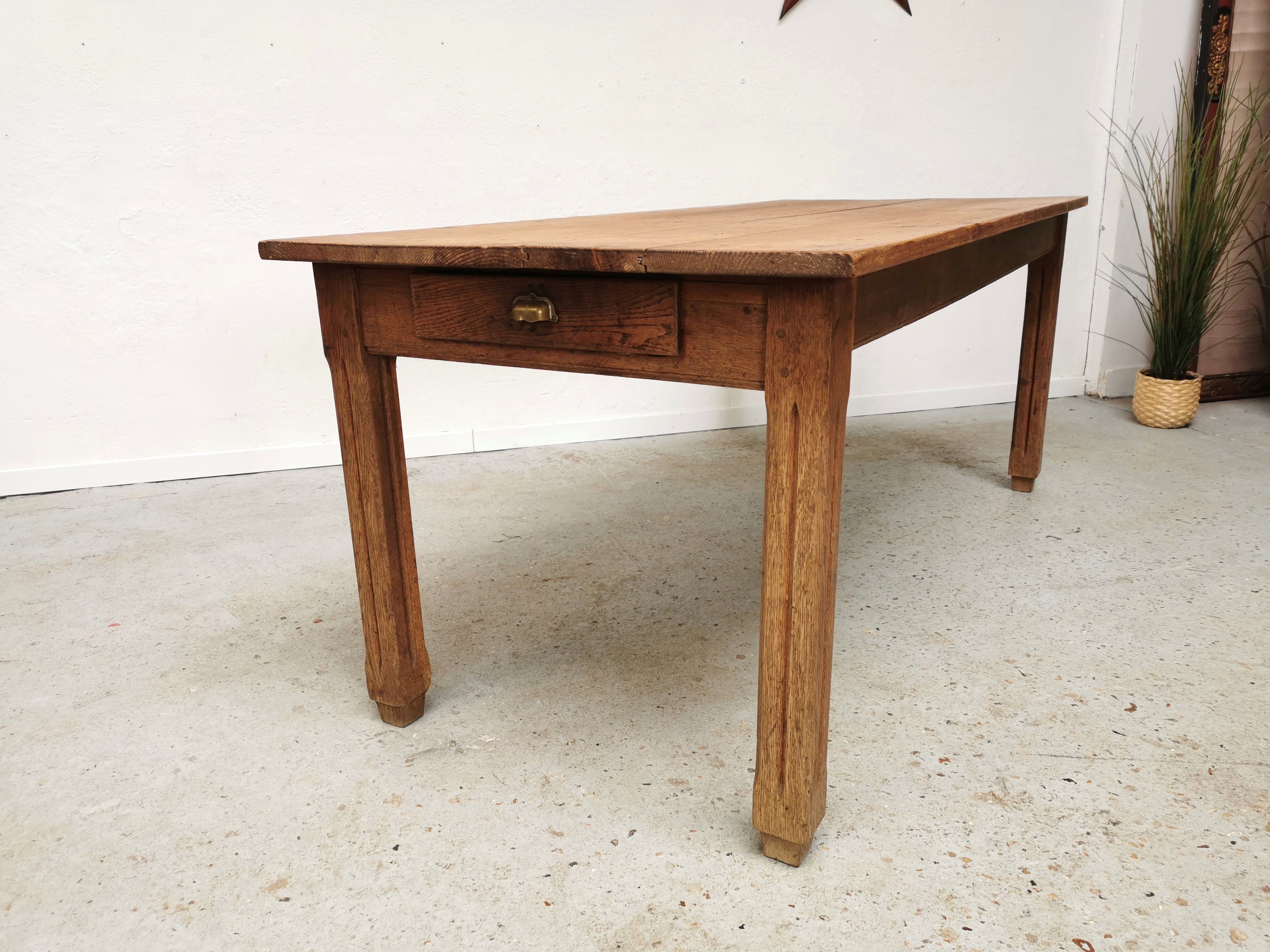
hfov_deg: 65.3
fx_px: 991
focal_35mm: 27
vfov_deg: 51.4
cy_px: 476
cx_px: 635
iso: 80
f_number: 1.8
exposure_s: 1/100
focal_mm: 5.58
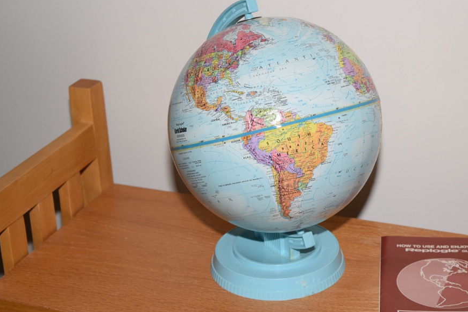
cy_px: 146
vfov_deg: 17.6
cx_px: 268
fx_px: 1008
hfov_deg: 26.1
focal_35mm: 78
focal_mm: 45
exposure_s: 1/60
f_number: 5
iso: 640
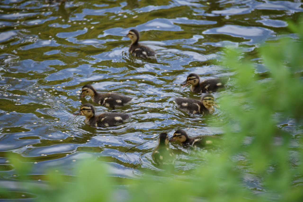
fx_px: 2525
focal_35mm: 300
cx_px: 152
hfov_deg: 6.9
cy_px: 101
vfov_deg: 4.6
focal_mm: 300
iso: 500
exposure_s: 1/640
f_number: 5.6
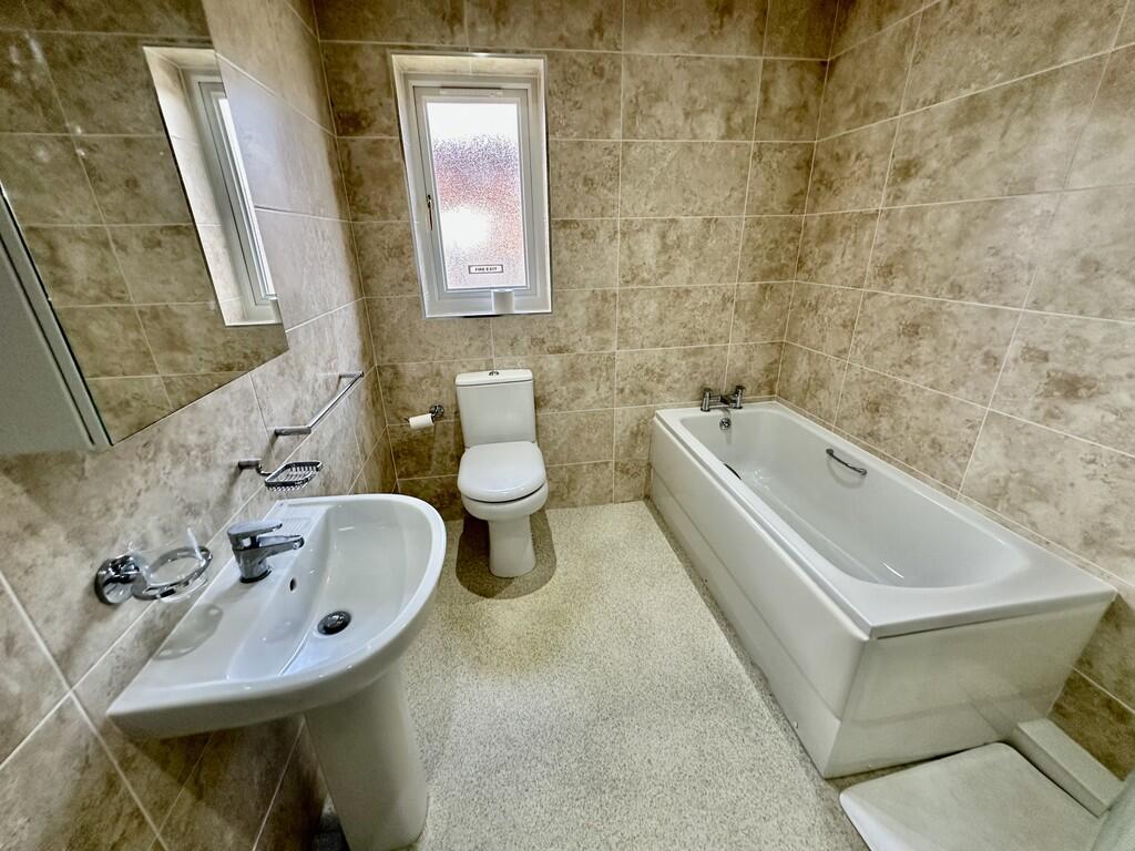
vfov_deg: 85.7
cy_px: 426
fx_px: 459
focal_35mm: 14
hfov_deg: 102.1
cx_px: 568
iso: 200
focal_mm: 2.22
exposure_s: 1/100
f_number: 2.2
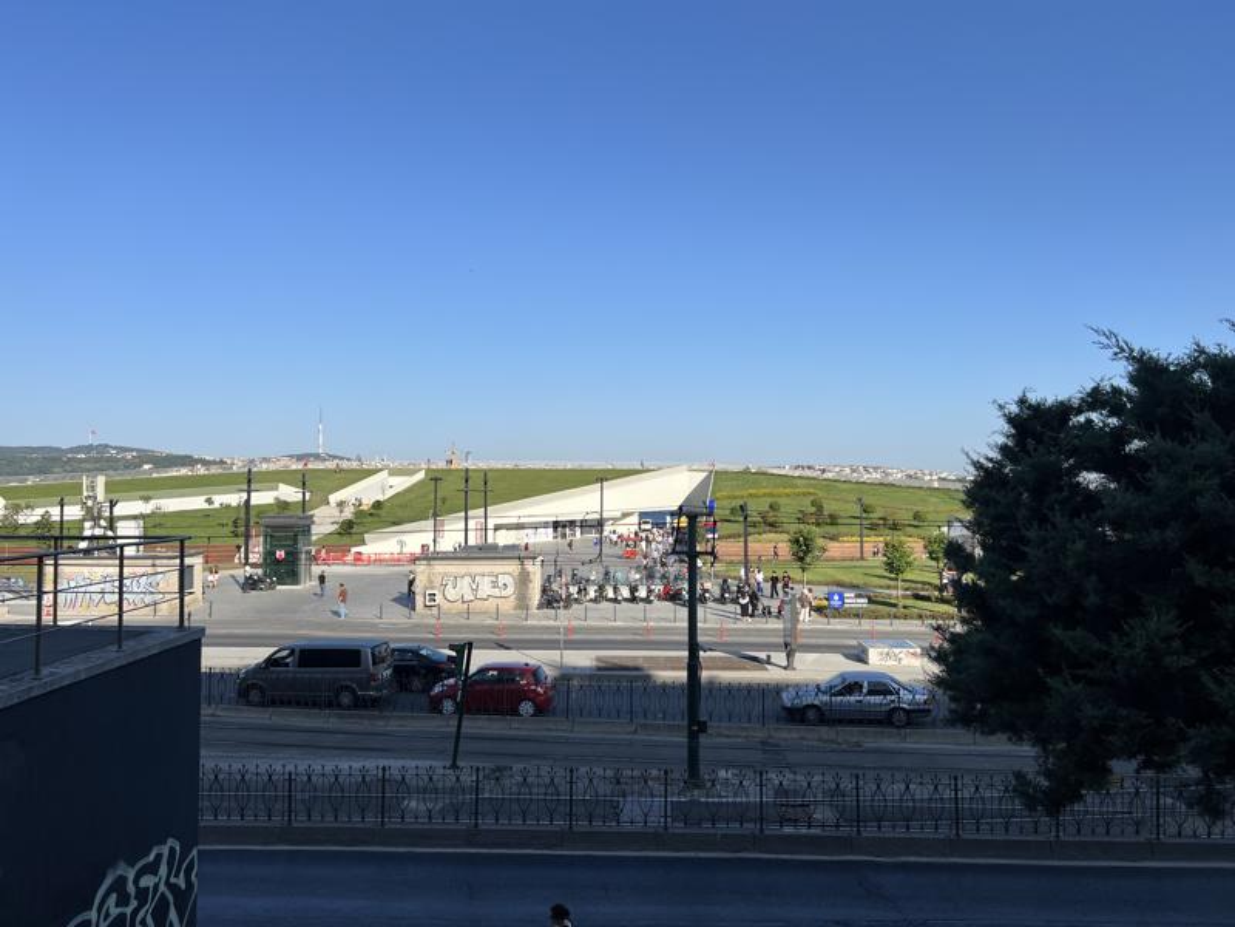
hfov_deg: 67.3
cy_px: 464
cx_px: 618
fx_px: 928
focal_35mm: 26
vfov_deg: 53.1
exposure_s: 1/4630
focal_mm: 5.7
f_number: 1.5
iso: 50
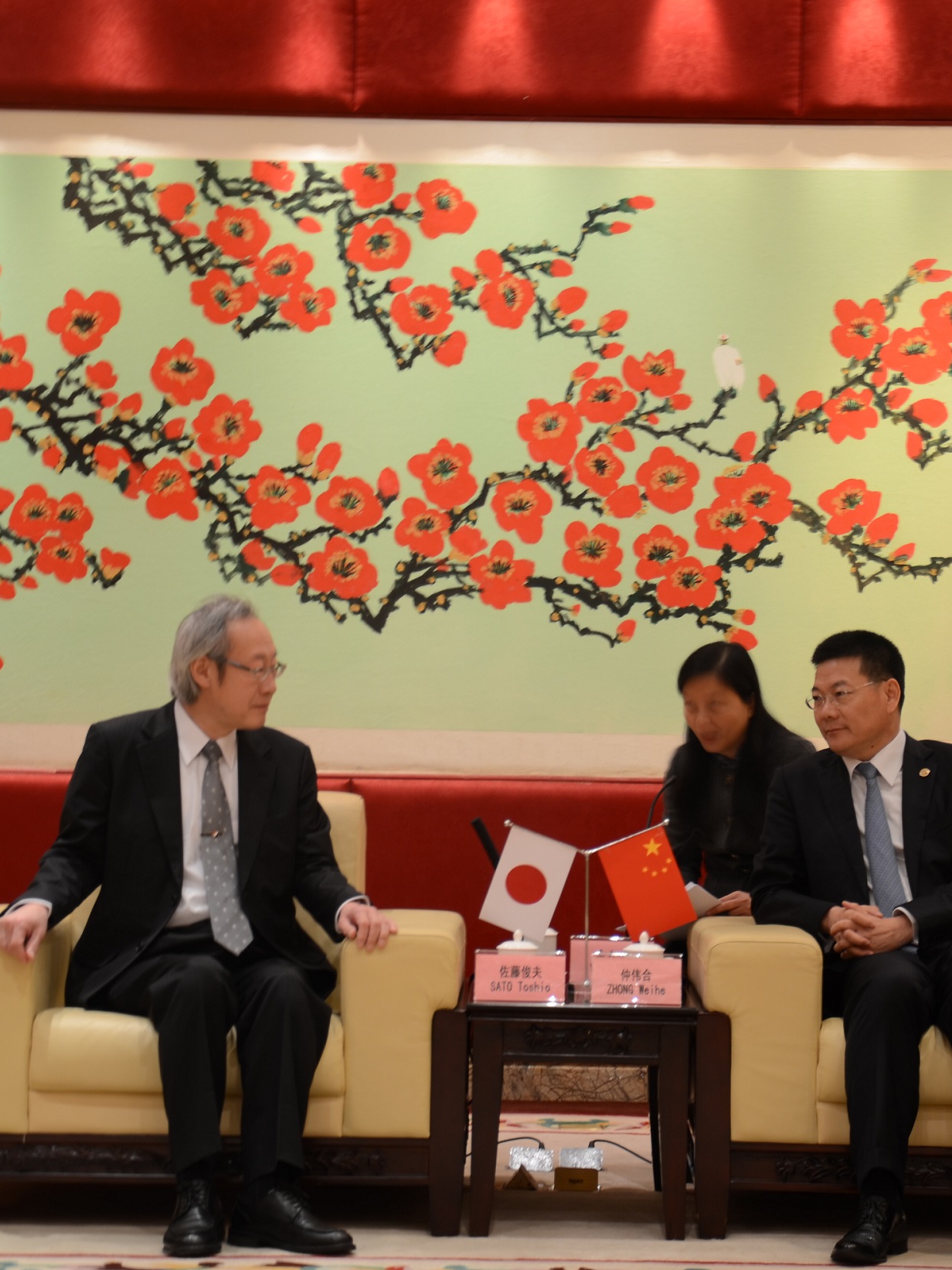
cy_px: 633
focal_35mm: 92
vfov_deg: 21.3
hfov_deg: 16.1
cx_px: 542
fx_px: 3373
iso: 100
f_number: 4.8
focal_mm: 42
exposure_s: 1/3
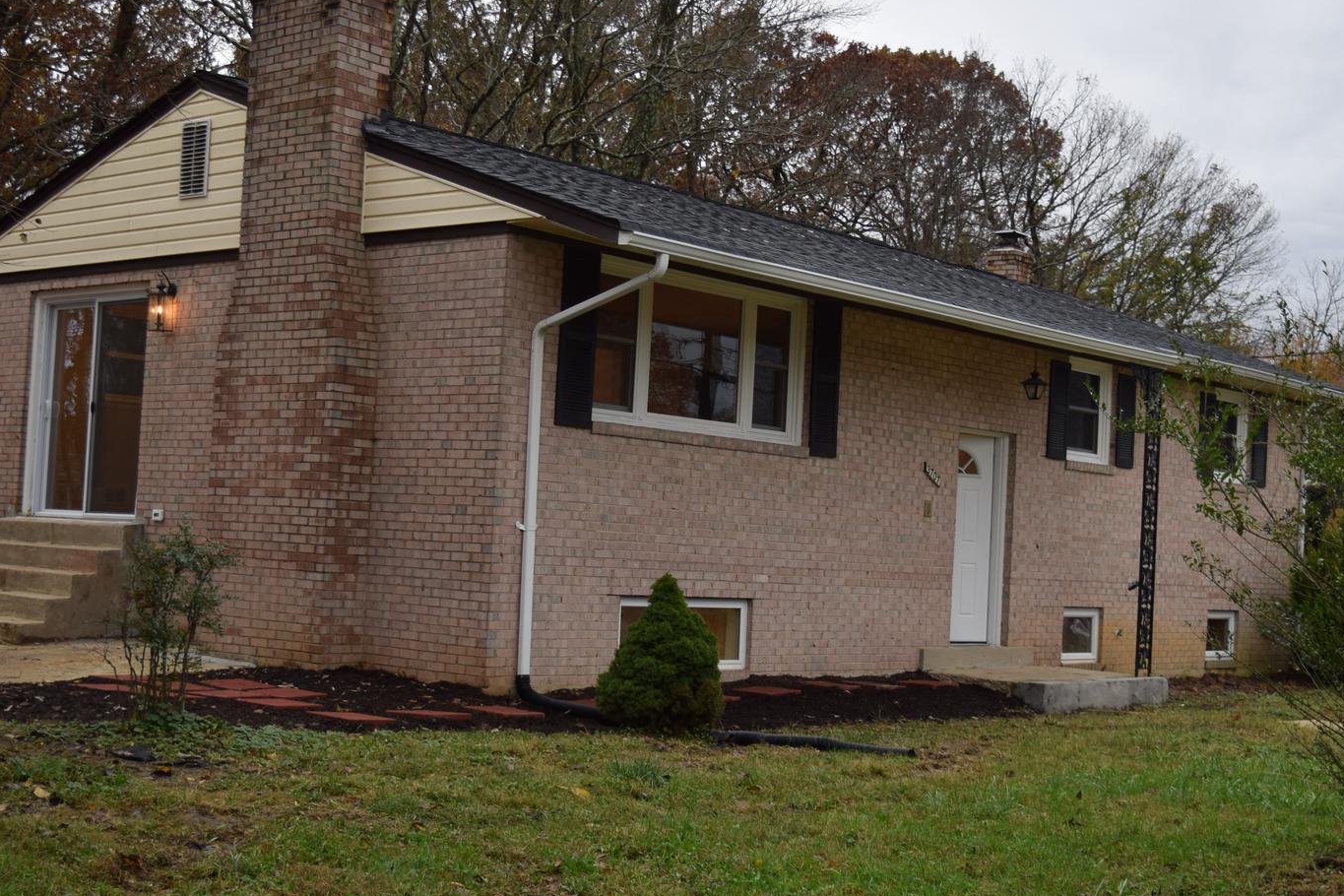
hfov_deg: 36.9
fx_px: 2016
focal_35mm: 54
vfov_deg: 25.0
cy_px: 494
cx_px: 710
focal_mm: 24
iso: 100
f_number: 4
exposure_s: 1/60
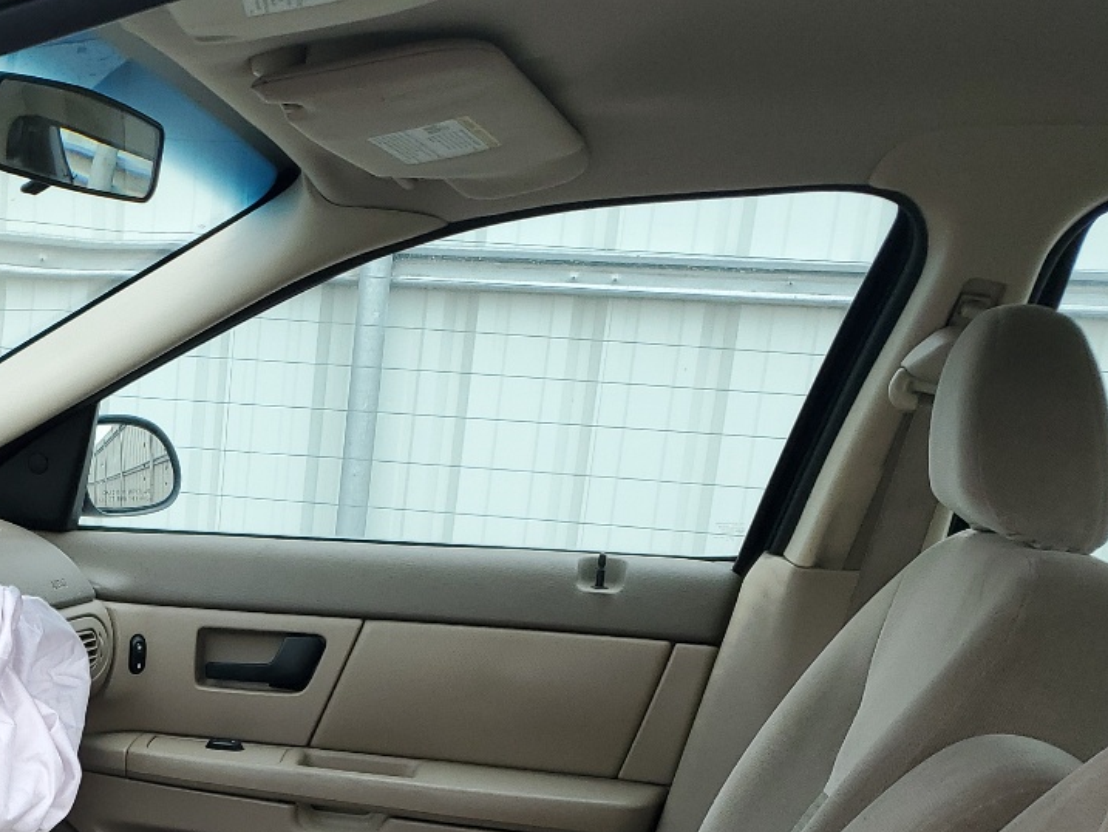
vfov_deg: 23.6
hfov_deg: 31.3
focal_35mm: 58
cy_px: 926
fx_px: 1857
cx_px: 57
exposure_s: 1/323
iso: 50
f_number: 1.5
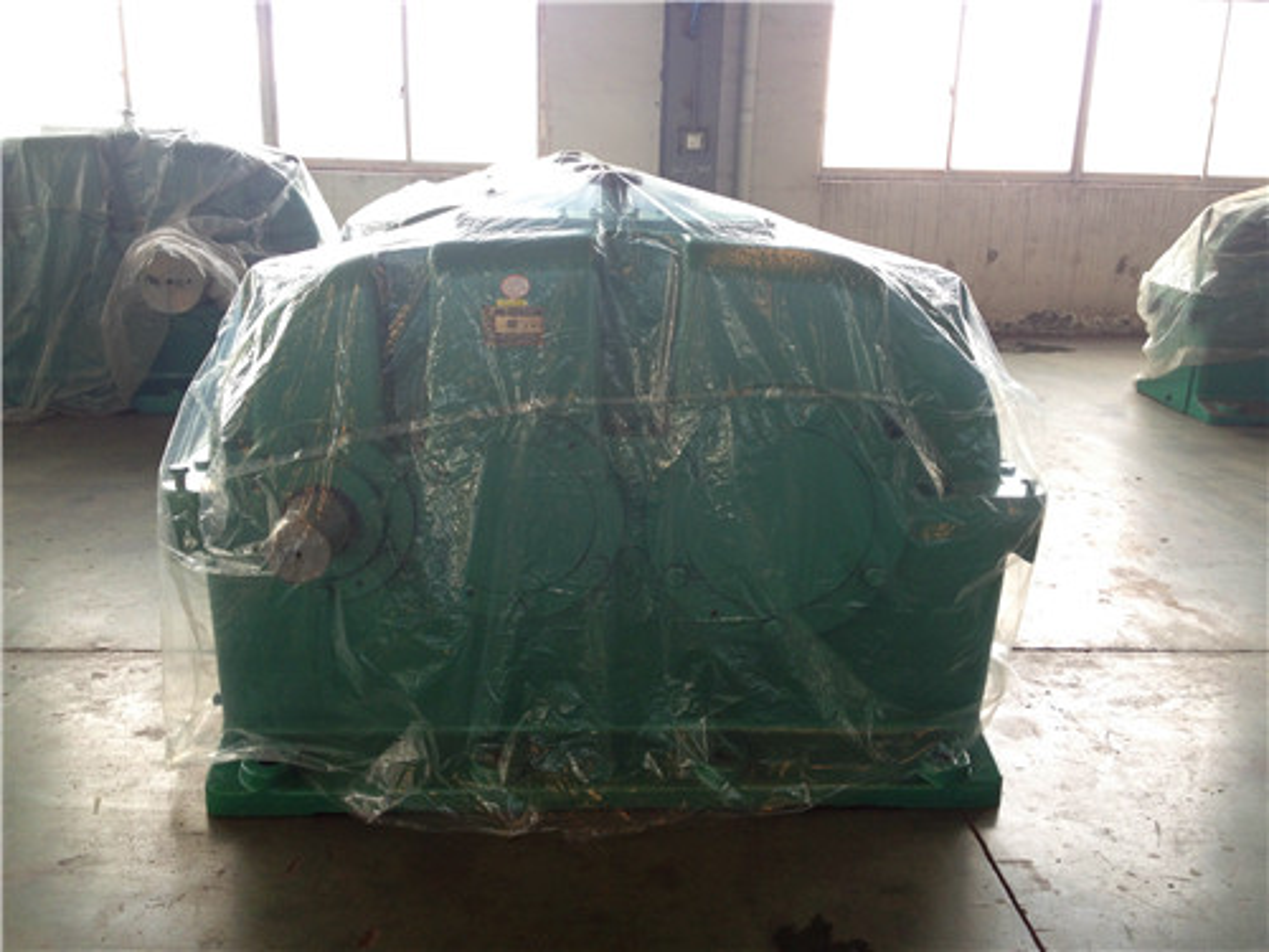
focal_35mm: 35
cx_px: 634
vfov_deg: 40.7
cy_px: 476
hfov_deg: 52.6
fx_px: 1283
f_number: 2.4
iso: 50
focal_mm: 4.28
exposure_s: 1/40
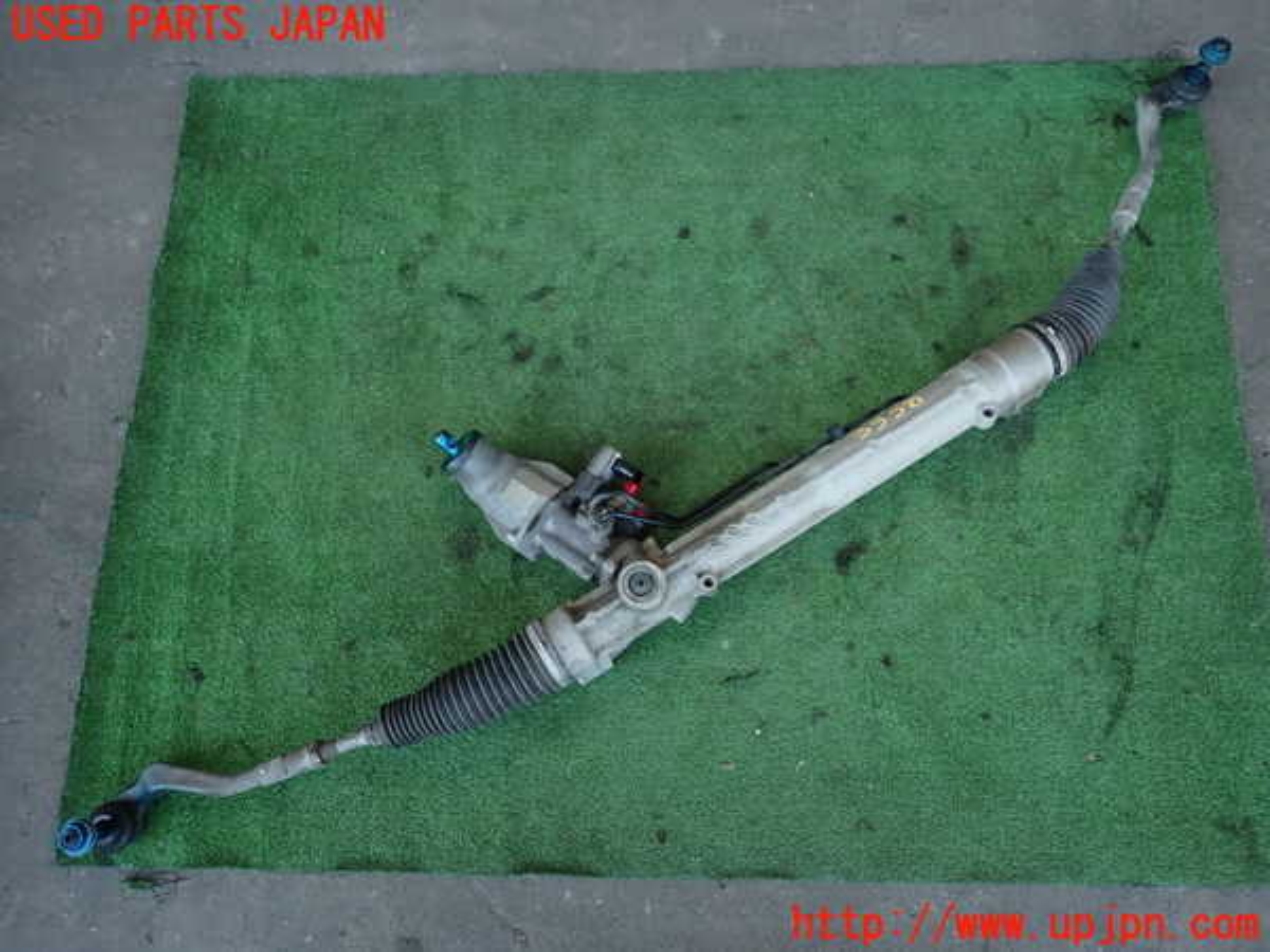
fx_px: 917
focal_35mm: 25
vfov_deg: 54.9
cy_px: 476
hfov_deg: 69.4
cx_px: 635
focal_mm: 4.5
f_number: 2
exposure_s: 1/100
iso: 100
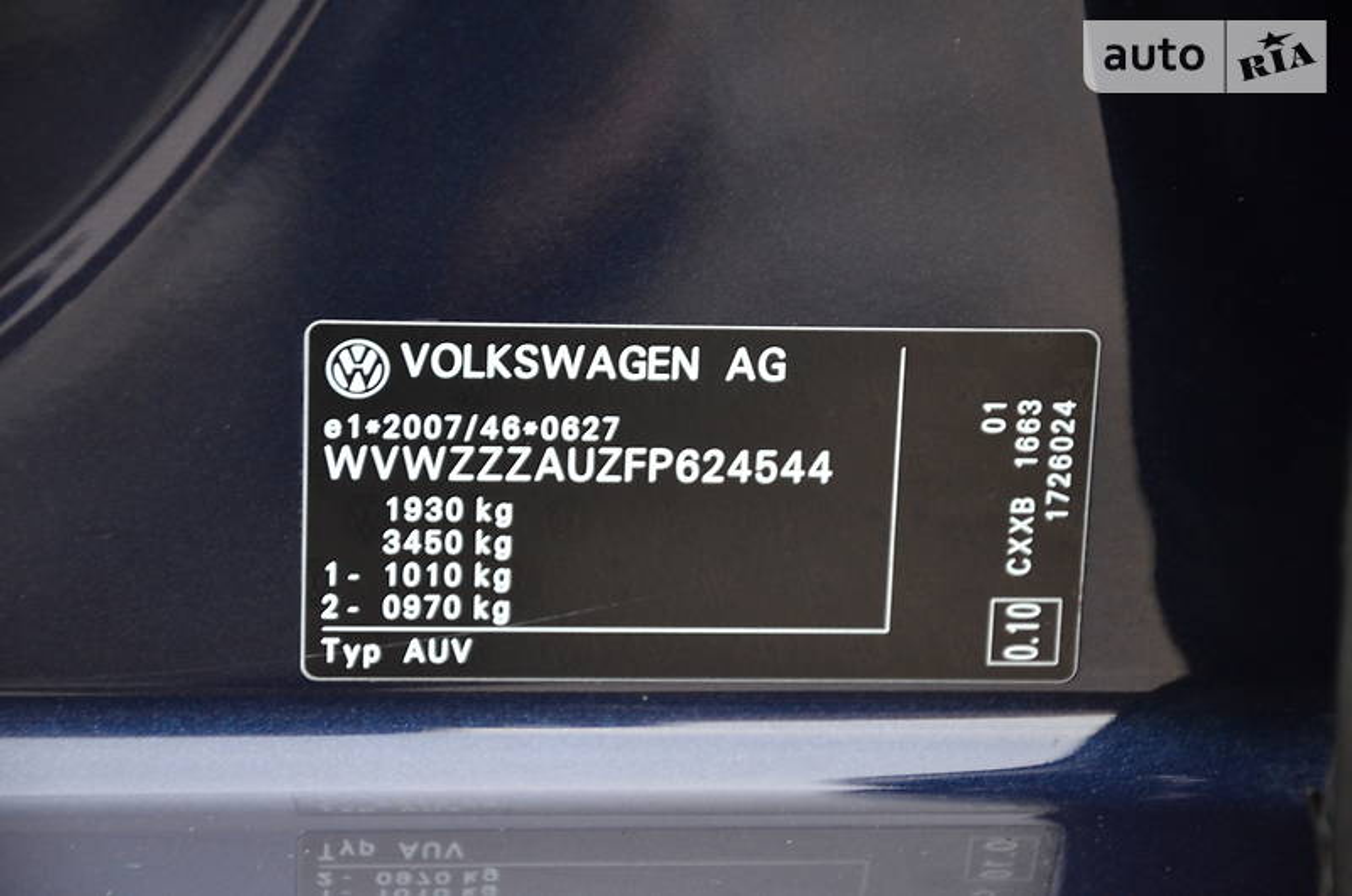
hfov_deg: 13.1
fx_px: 5903
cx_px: 676
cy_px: 448
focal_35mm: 158
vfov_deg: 8.7
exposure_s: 1/30
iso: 1600
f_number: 5.6
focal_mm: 105
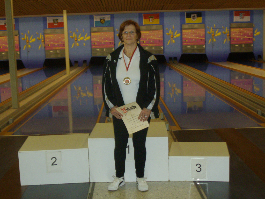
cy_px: 100
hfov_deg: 34.3
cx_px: 132
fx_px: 429
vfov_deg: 26.1
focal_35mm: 56
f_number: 3.4
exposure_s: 1/60
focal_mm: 9.2
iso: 263
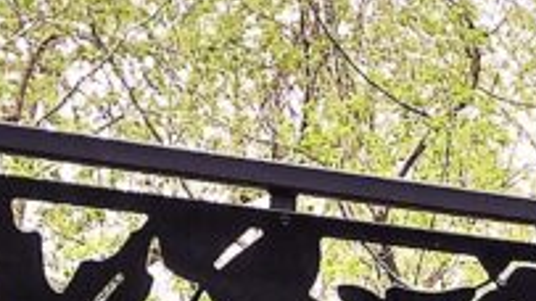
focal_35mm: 159
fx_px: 2259
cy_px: 824
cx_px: 782
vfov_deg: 7.0
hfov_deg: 12.9
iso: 32
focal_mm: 4.15
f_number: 2.2
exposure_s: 1/244
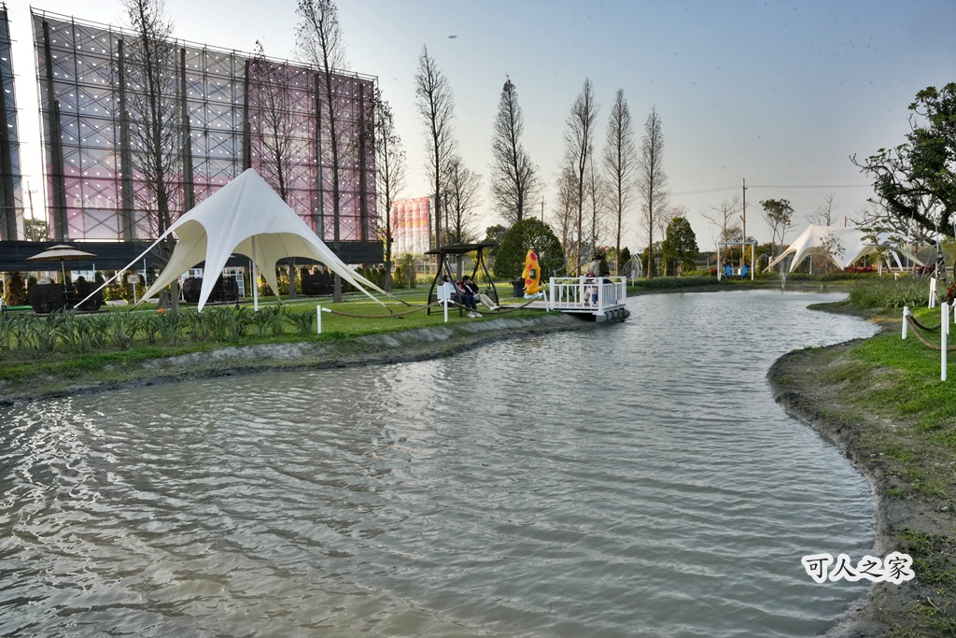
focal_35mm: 24
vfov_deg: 53.1
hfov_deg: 73.7
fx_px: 637
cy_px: 319
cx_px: 478
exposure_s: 1/200
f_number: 22
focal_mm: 24
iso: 1000
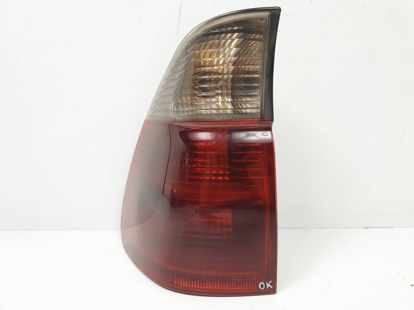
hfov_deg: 67.3
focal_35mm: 26
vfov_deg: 53.1
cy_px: 155
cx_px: 207
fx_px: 311
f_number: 2.4
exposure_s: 1/204
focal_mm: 4.3
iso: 50
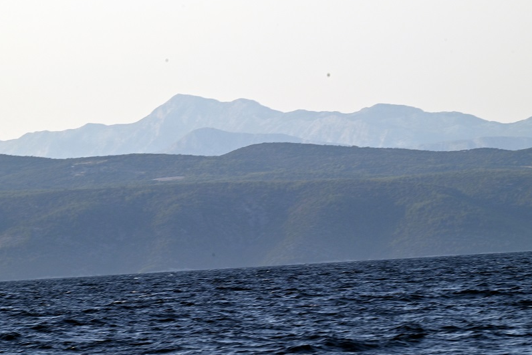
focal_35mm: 377
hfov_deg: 5.5
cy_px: 149
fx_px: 5572
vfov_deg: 3.6
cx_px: 266
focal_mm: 300
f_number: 16
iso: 360
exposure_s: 1/320
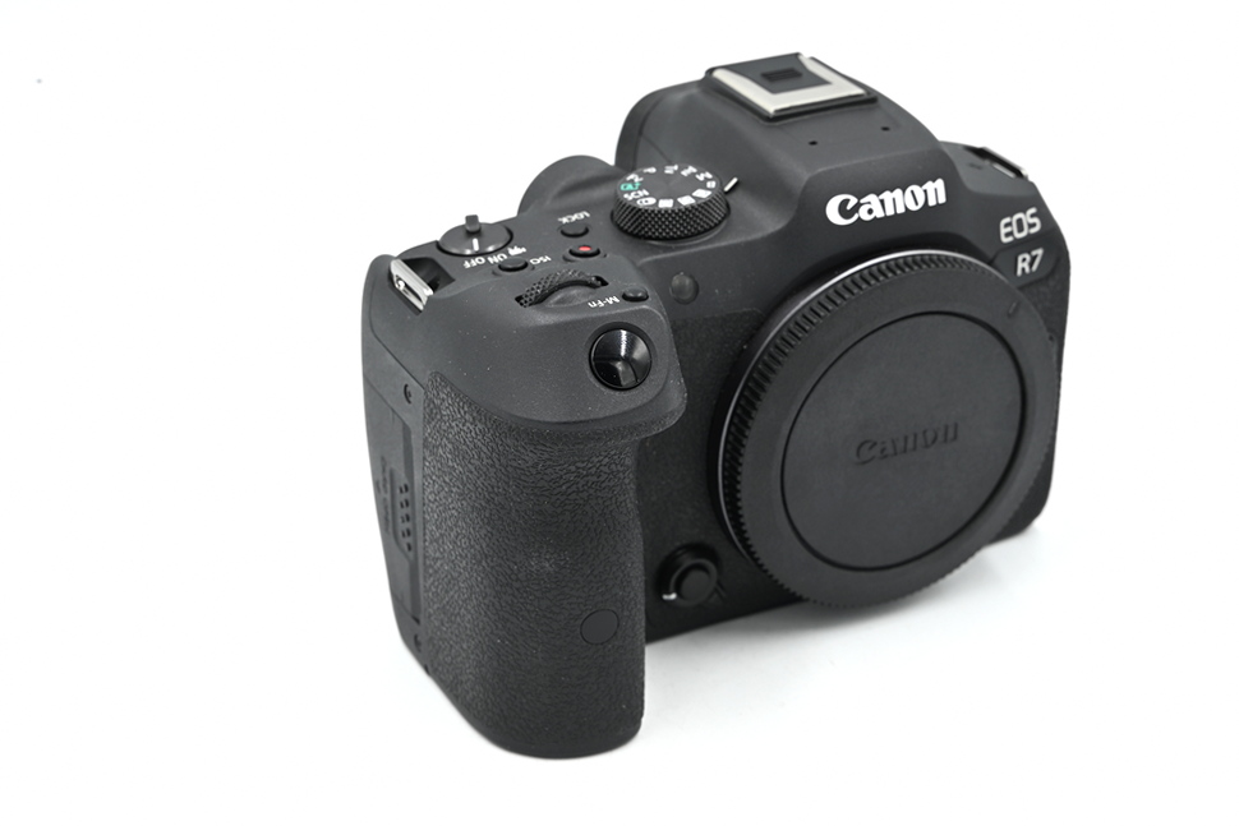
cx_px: 620
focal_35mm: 67
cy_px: 413
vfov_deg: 20.3
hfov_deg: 30.1
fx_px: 2306
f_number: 13
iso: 200
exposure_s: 1/30
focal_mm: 67
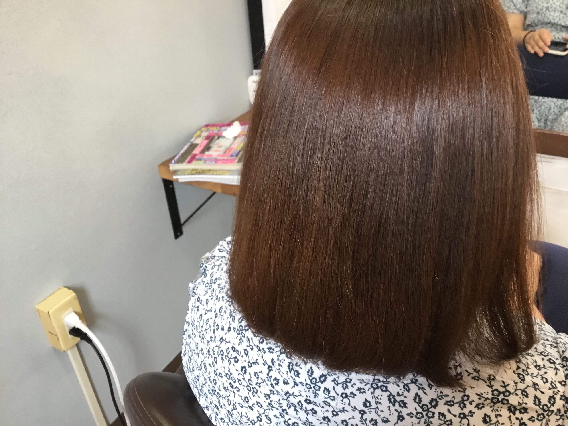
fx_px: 509
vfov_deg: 45.4
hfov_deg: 58.4
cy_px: 213
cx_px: 284
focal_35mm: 31
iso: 80
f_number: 2.4
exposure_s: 1/30
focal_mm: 3.3
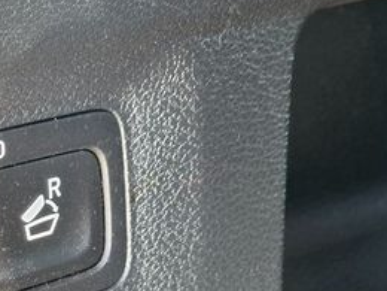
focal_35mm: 170
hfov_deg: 11.5
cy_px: 279
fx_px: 1901
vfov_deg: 8.7
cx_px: -12
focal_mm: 7.9
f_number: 2.4
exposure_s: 1/30
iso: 500
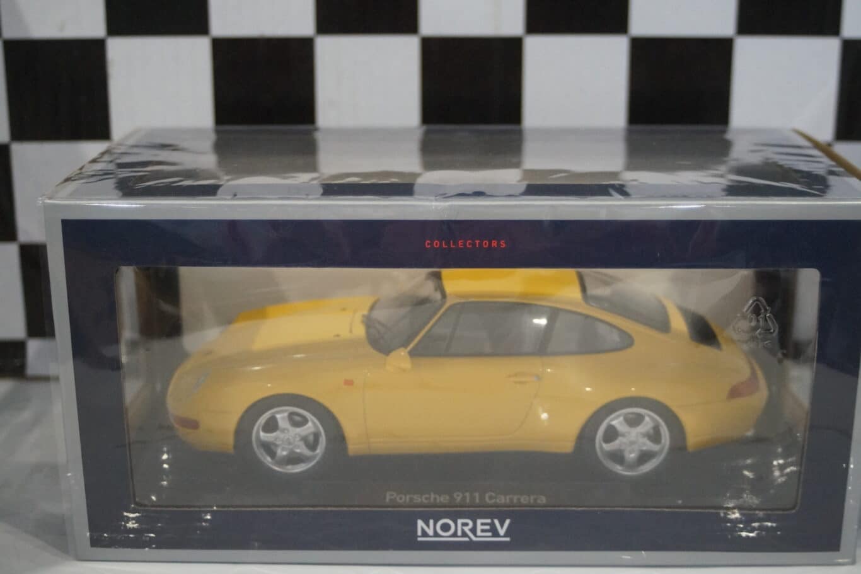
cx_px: 430
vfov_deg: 25.8
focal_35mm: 52
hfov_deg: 37.8
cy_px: 287
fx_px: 1256
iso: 3200
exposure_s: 1/160
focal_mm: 35
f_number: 4
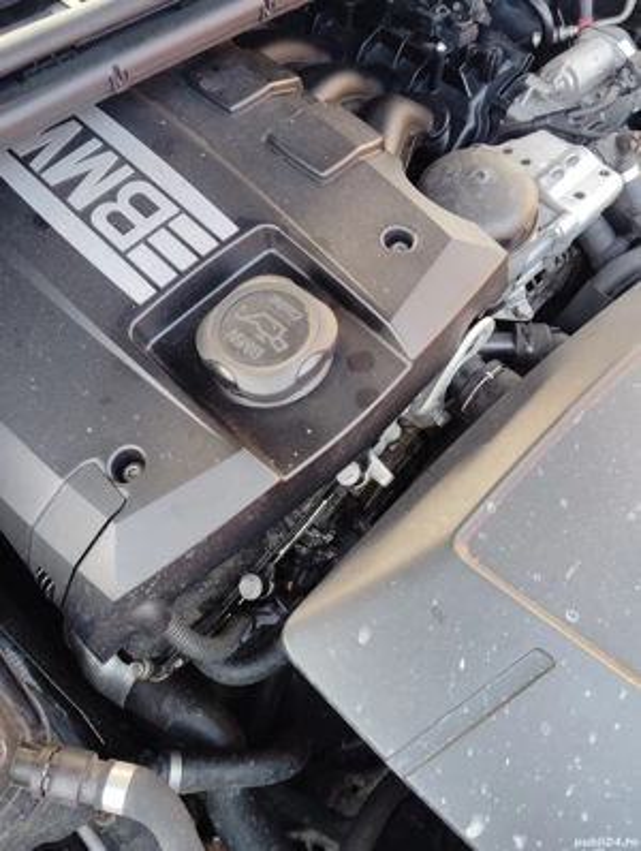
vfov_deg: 63.4
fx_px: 689
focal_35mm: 28
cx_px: 320
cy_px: 426
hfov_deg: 49.9
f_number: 1.8
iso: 630
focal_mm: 4.22
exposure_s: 1/100
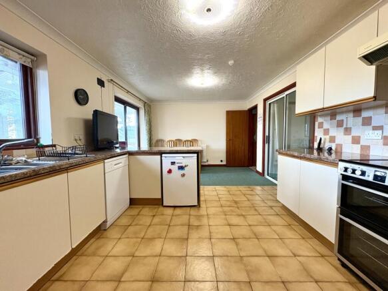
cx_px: 194
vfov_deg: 85.7
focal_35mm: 14
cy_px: 146
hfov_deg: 102.1
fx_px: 157
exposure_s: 1/100
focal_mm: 2.22
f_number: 2.2
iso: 250
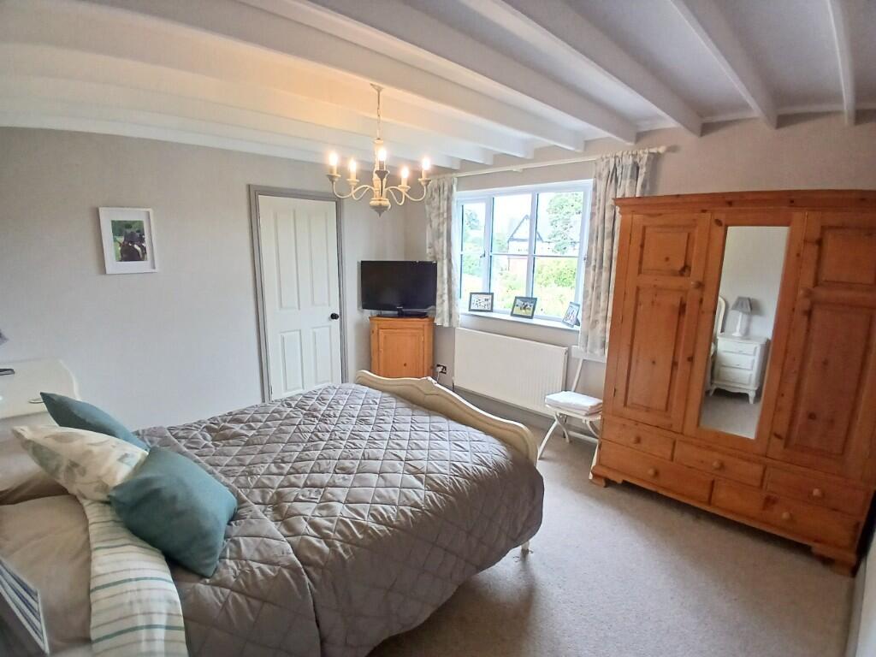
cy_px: 328
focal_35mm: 17
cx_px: 438
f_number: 2.2
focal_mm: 1.4
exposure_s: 1/33.3
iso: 200
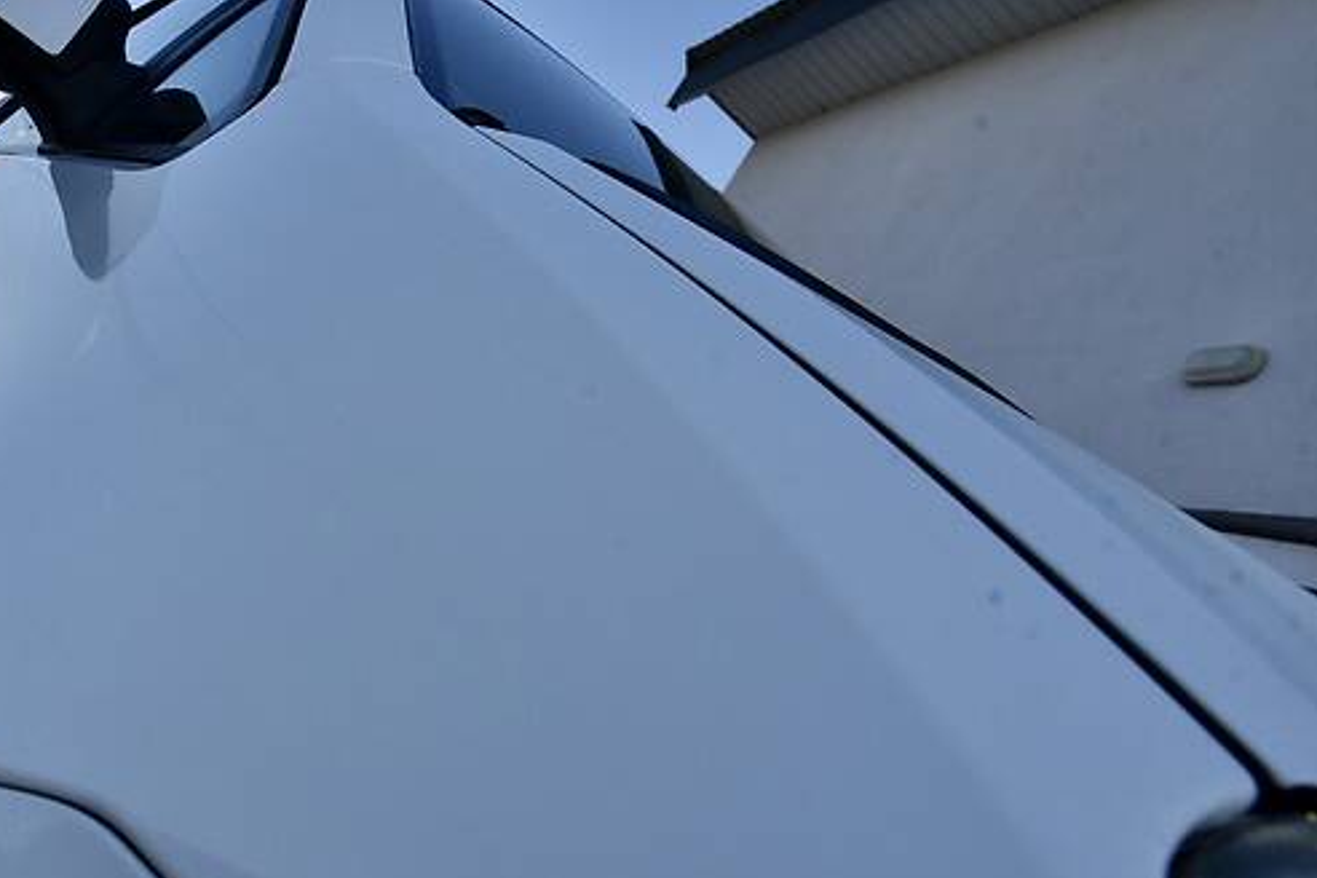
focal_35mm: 39
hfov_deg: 46.9
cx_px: 265
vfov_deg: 34.2
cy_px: 411
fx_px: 1427
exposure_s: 1/320
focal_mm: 24
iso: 200
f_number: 9
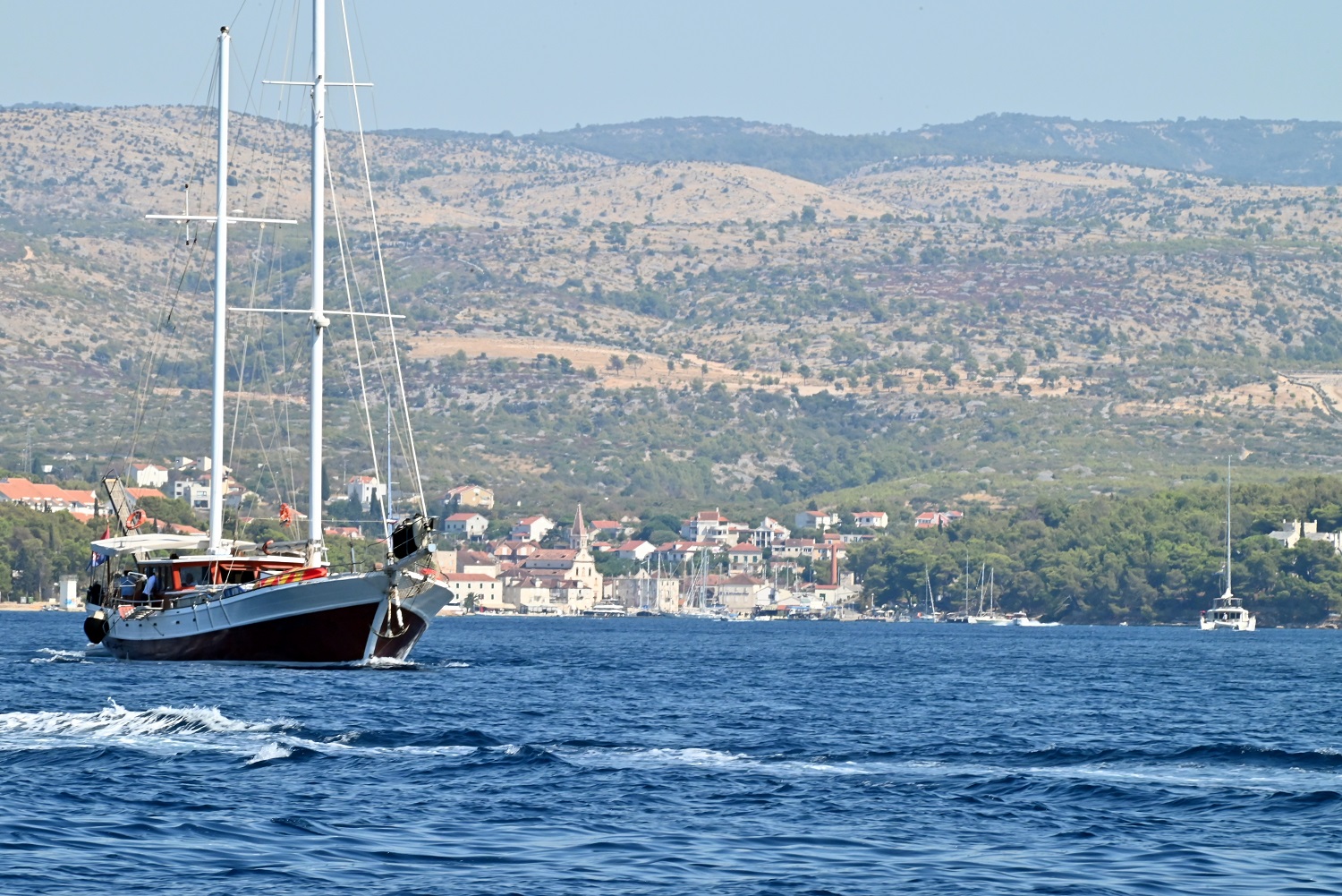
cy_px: 448
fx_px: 11186
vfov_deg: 4.6
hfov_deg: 6.9
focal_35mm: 300
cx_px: 671
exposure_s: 1/320
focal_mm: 300
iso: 1250
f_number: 29
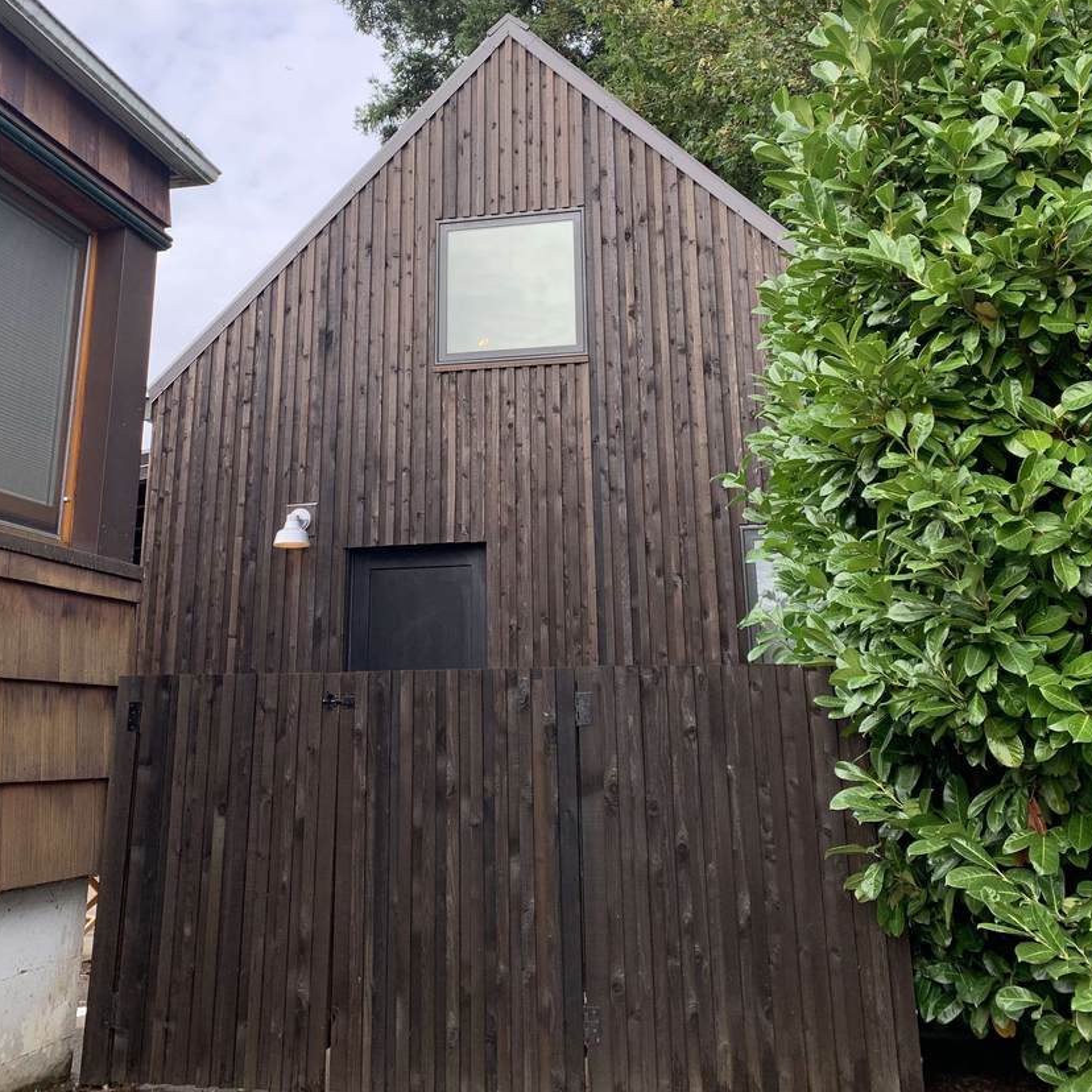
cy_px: 304
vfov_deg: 43.8
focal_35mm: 37
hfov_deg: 44.9
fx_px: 1321
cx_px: 504
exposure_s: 1/337
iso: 25
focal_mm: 4.25
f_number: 1.8
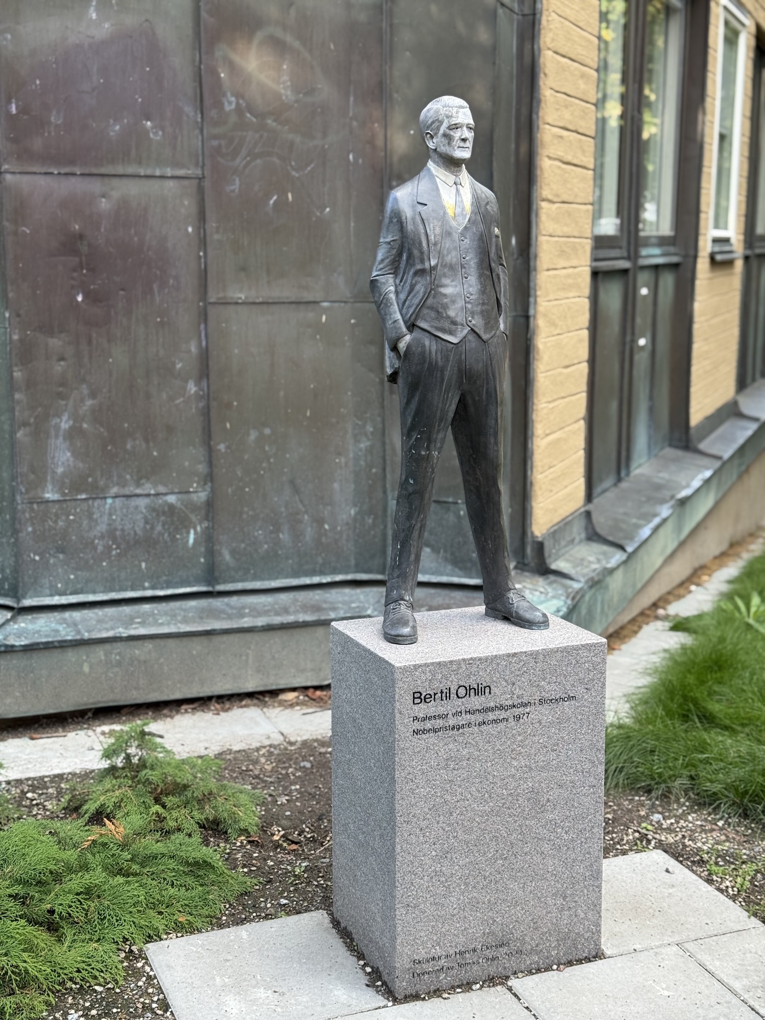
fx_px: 1415
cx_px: 382
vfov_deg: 39.7
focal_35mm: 48
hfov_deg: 30.3
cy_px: 510
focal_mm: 6.76
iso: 64
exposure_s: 1/270
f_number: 1.78
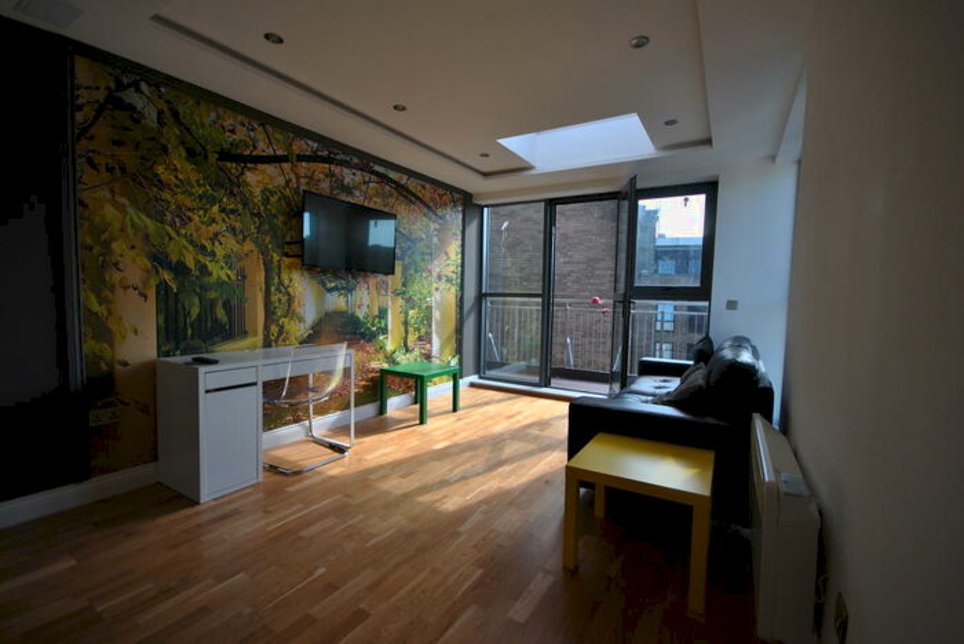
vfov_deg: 77.4
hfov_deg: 100.3
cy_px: 322
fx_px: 402
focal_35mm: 15
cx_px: 482
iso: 100
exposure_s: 1/200
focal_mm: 10
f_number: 4
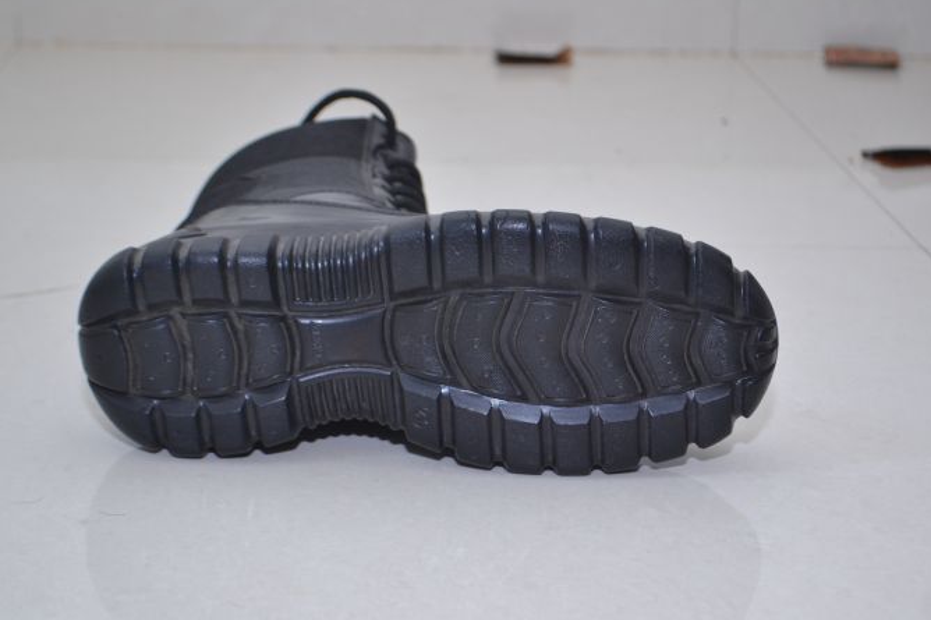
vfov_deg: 17.3
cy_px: 334
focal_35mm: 79
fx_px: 2042
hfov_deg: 25.7
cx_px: 468
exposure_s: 1/125
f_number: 5.6
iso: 400
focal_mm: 44
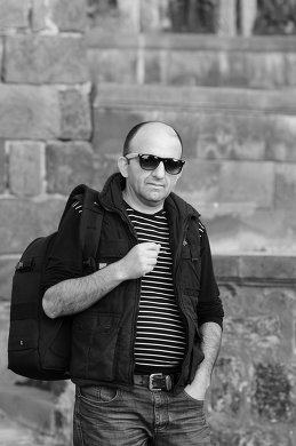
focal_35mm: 128
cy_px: 223
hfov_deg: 10.7
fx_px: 1577
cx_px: 148
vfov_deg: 16.1
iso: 200
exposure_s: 1/160
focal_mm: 85
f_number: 3.2
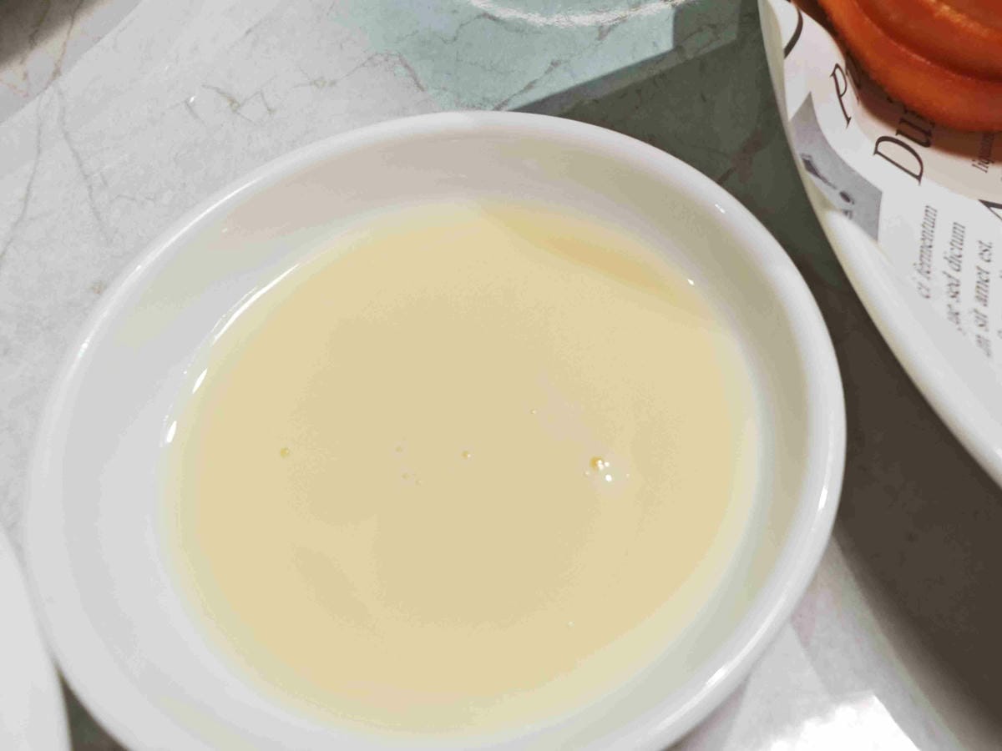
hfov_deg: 60.0
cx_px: 501
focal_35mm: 30
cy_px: 376
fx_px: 868
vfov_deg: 46.8
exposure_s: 1/136
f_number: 1.8
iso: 50
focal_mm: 2.03
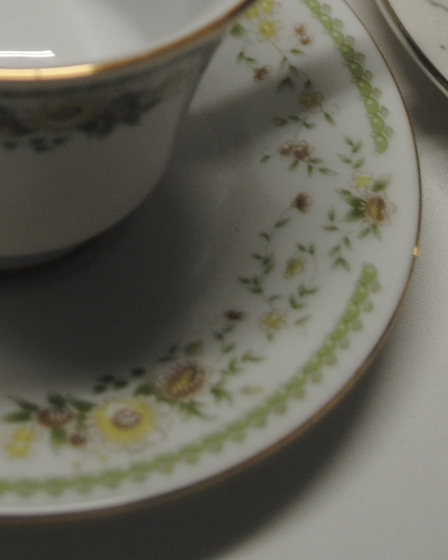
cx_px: -94
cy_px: -346
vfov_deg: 16.6
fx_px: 1691
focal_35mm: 102
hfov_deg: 14.6
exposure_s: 1/40
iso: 200
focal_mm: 20
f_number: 3.8
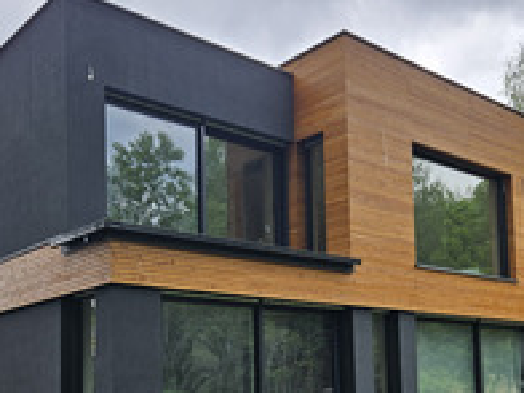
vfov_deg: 29.7
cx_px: 275
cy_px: 348
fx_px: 711
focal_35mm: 47
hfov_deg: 40.4
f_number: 1.8
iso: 25
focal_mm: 5.4
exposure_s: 1/297
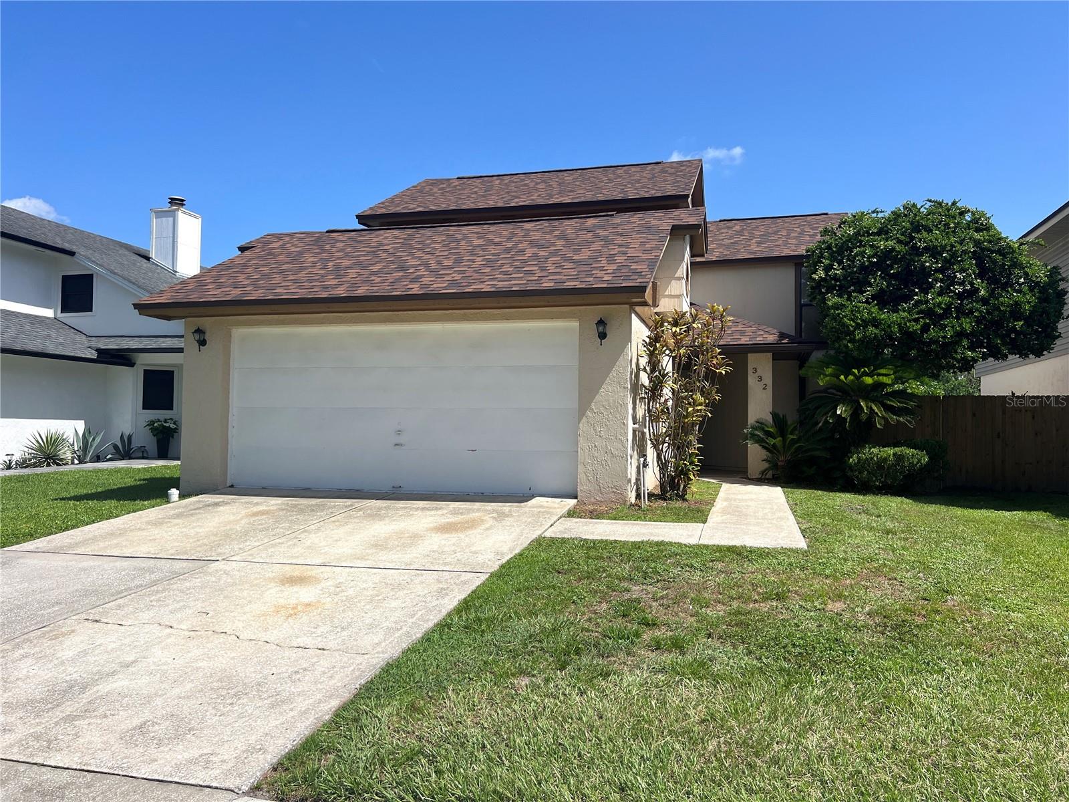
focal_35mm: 26
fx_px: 803
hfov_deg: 67.3
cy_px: 401
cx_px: 534
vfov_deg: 53.1
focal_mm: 5.7
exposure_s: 1/5076
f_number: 1.5
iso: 50
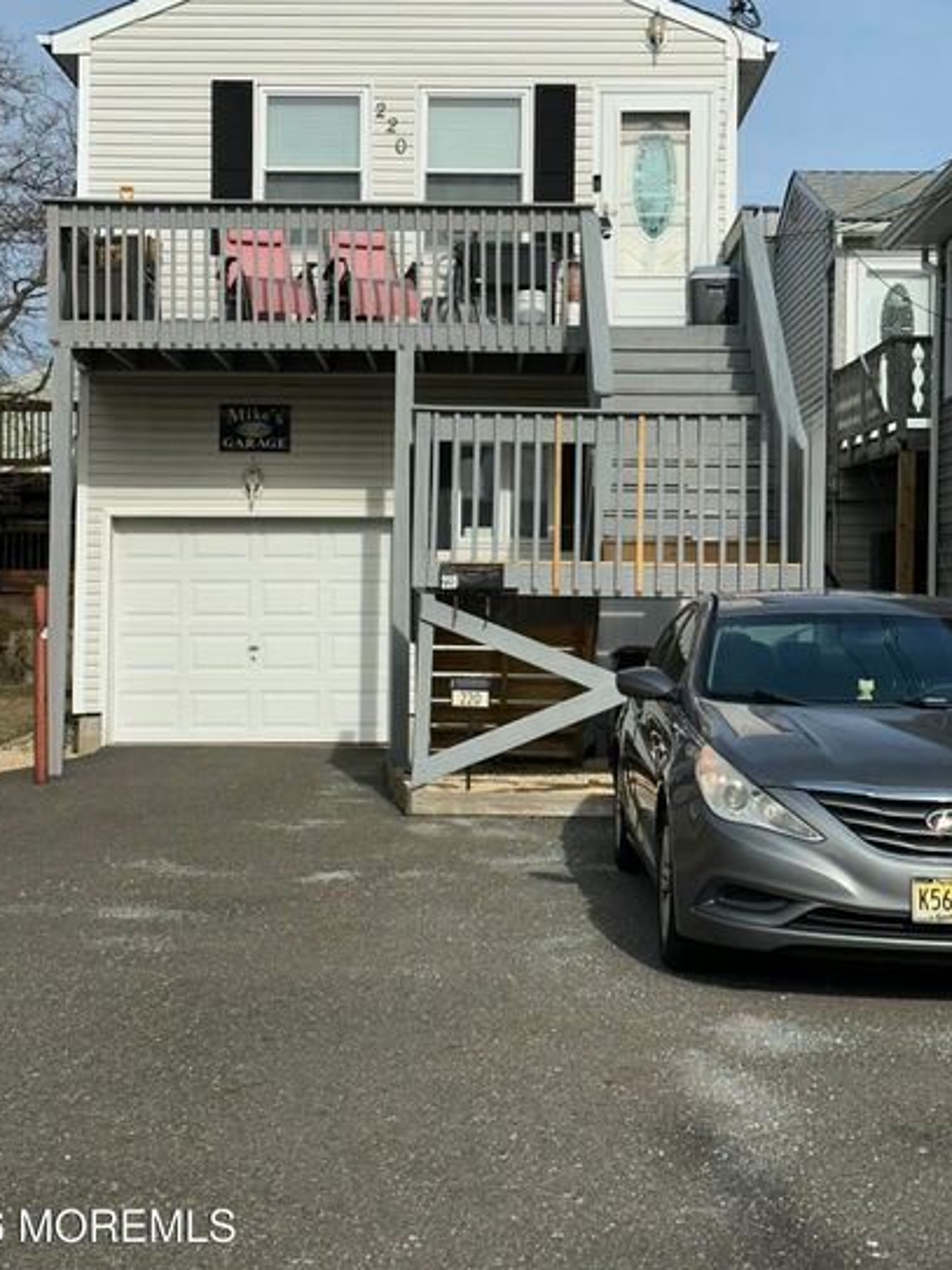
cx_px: 456
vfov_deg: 32.6
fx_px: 2164
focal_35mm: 59
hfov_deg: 24.8
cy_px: 518
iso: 64
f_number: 1.78
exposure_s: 1/6623
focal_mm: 6.86
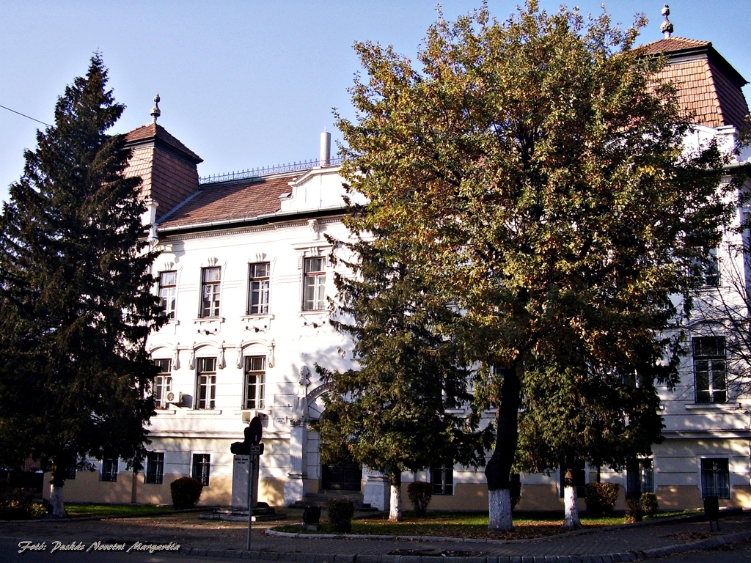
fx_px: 651
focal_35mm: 30
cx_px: 376
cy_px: 282
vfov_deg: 46.8
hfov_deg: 60.0
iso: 71
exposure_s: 1/420
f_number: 4.1
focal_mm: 5.8
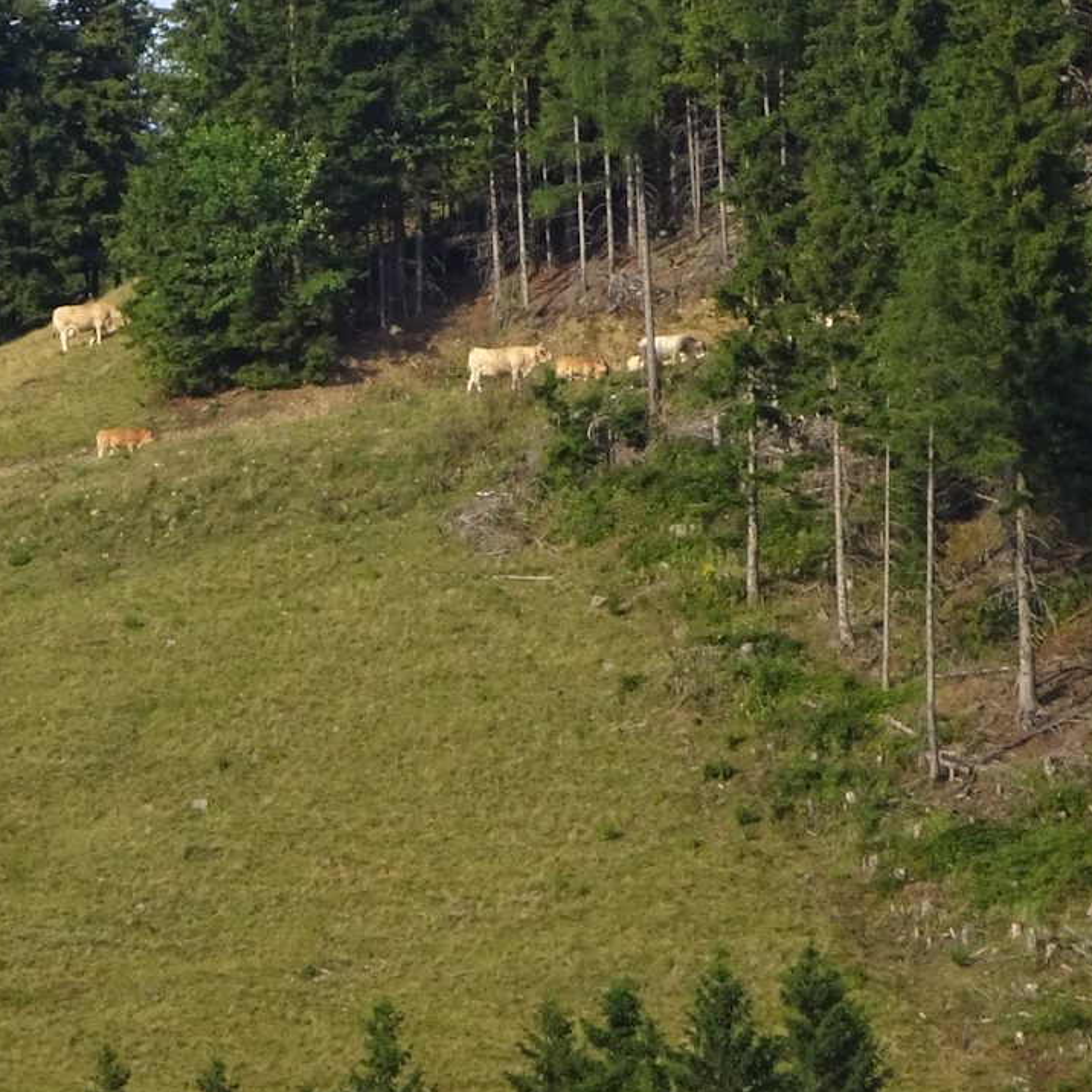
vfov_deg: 2.3
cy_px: 61
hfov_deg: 2.3
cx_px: 255
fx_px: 26732
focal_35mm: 749
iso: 125
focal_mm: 54.04
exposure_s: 1/250
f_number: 6.3
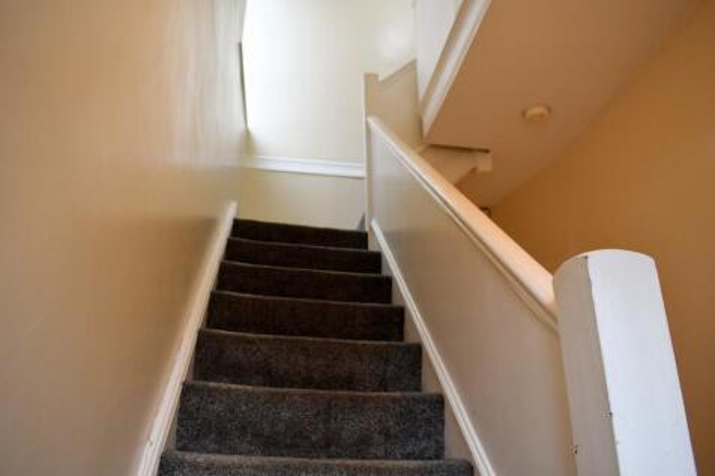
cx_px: 358
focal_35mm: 27
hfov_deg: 67.4
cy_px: 238
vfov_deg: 47.9
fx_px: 536
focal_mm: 18
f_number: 4.5
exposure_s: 1/80
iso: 400
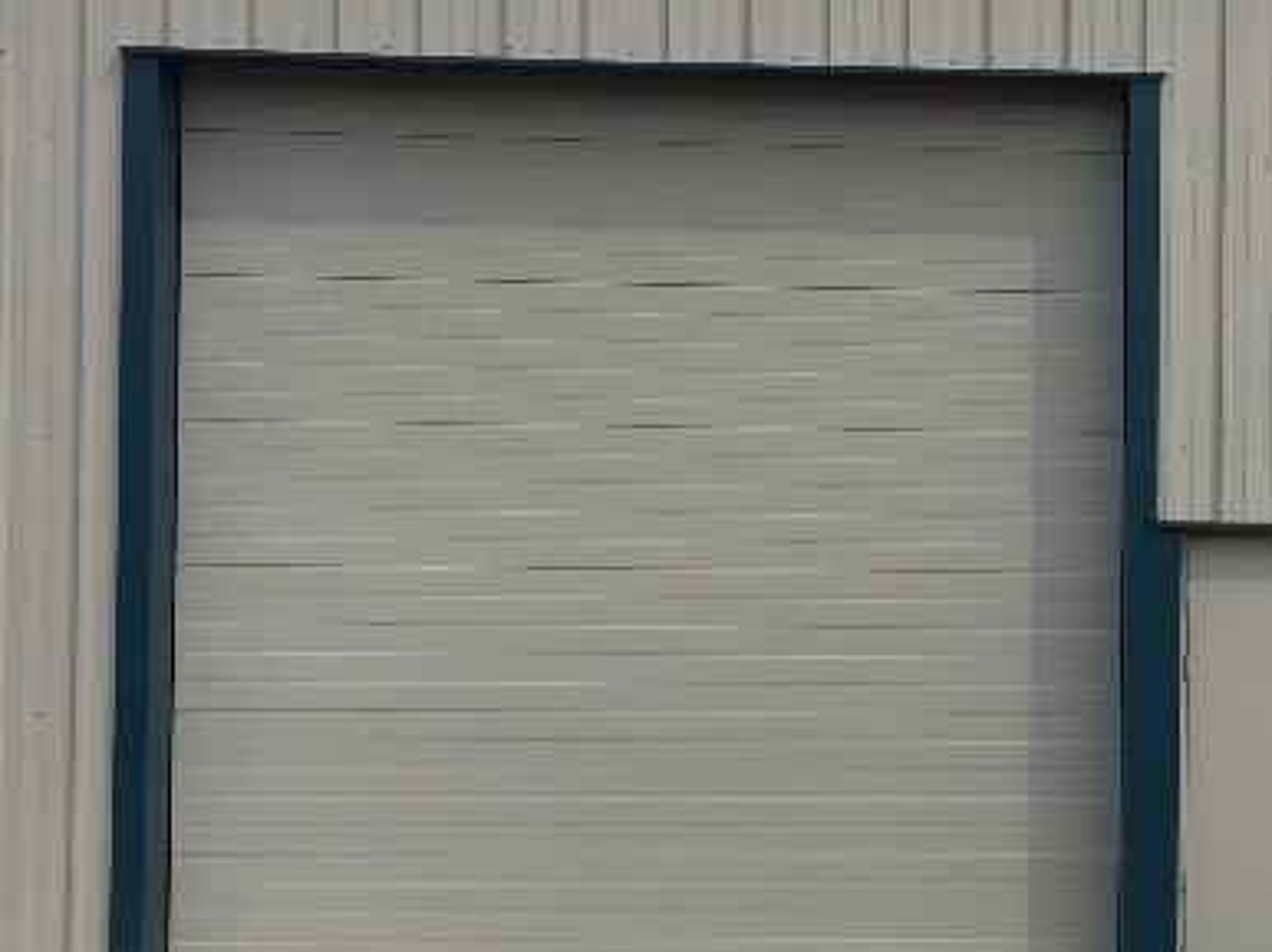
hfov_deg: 24.3
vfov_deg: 19.1
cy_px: 550
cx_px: 1239
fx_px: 2828
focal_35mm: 77
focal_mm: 4.15
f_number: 2.2
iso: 25
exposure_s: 1/2849
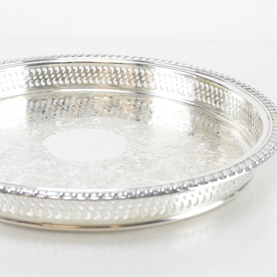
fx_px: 634
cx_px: 84
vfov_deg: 24.7
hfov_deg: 24.5
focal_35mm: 70
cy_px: 137
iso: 800
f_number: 6.3
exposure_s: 1/80
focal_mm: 36
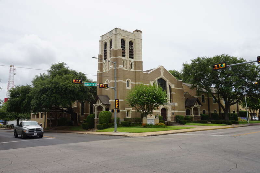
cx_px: 130
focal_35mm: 30
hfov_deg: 61.9
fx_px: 217
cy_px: 86
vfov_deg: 43.6
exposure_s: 1/160
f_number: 11
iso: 100
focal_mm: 20
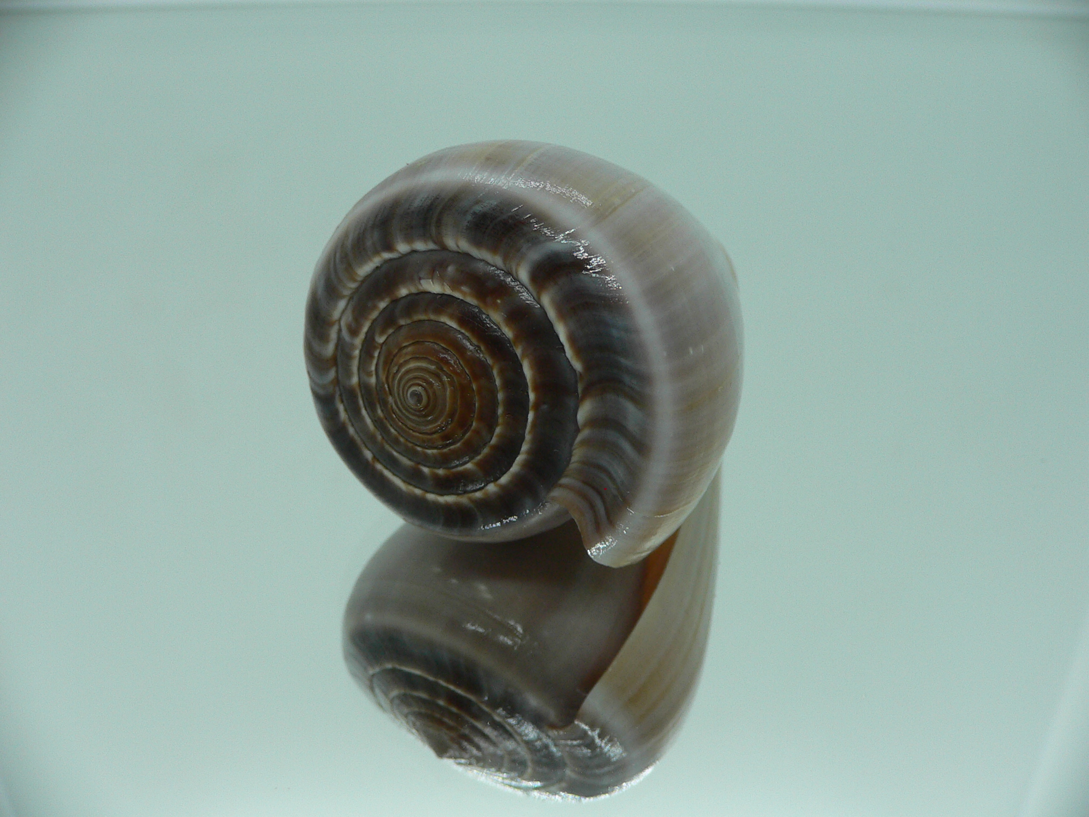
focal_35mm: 35
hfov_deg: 52.6
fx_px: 1101
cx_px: 544
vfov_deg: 40.7
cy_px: 408
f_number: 2.8
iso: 80
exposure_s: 1/60
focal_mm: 4.6
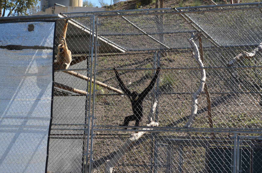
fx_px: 599
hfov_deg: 24.7
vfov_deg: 16.5
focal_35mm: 82
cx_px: 131
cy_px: 86
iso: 180
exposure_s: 1/250
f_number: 8
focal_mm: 55
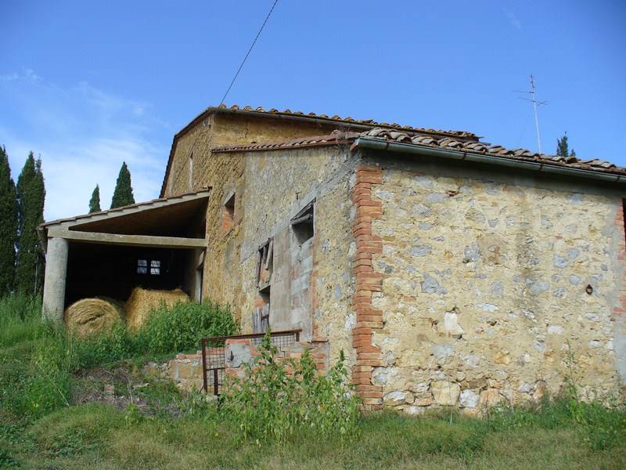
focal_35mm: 37
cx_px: 313
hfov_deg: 50.1
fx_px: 669
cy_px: 235
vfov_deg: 38.7
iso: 80
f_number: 5.6
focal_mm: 6.1
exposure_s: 1/320
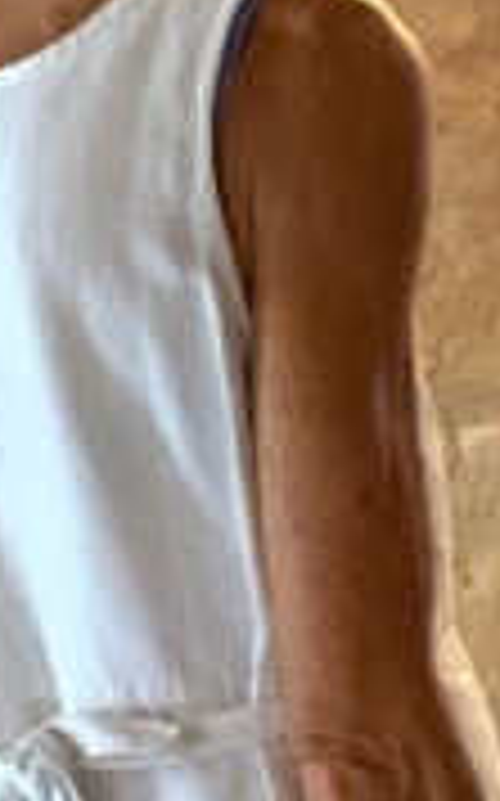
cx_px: 986
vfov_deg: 10.1
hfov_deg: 6.2
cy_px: 758
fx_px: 4520
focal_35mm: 207
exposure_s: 1/25
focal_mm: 6
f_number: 2.4
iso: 640
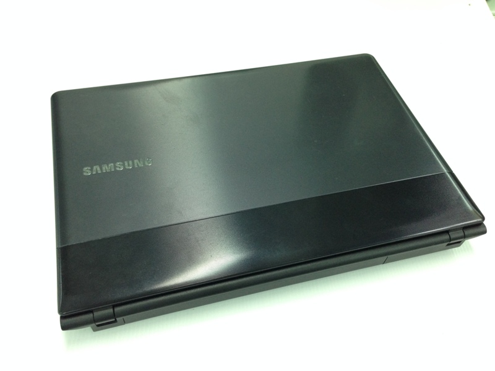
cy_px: 186
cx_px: 248
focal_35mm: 33
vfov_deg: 42.9
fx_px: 472
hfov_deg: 55.4
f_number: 2.4
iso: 125
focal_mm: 4.12
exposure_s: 1/20
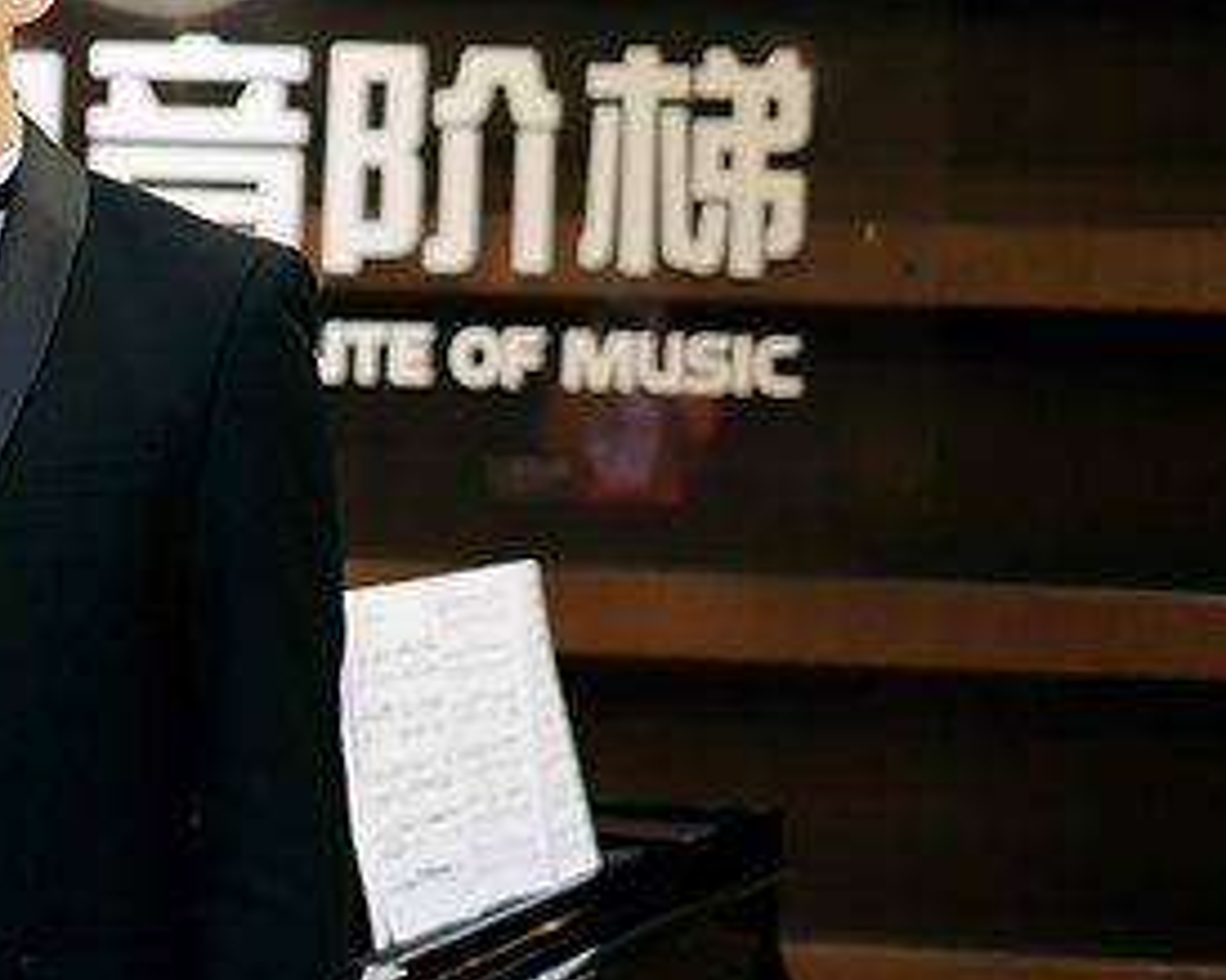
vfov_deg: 14.1
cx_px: -63
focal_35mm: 109
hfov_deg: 17.1
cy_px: 387
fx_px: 3954
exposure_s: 1/80
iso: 400
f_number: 1.4
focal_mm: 35
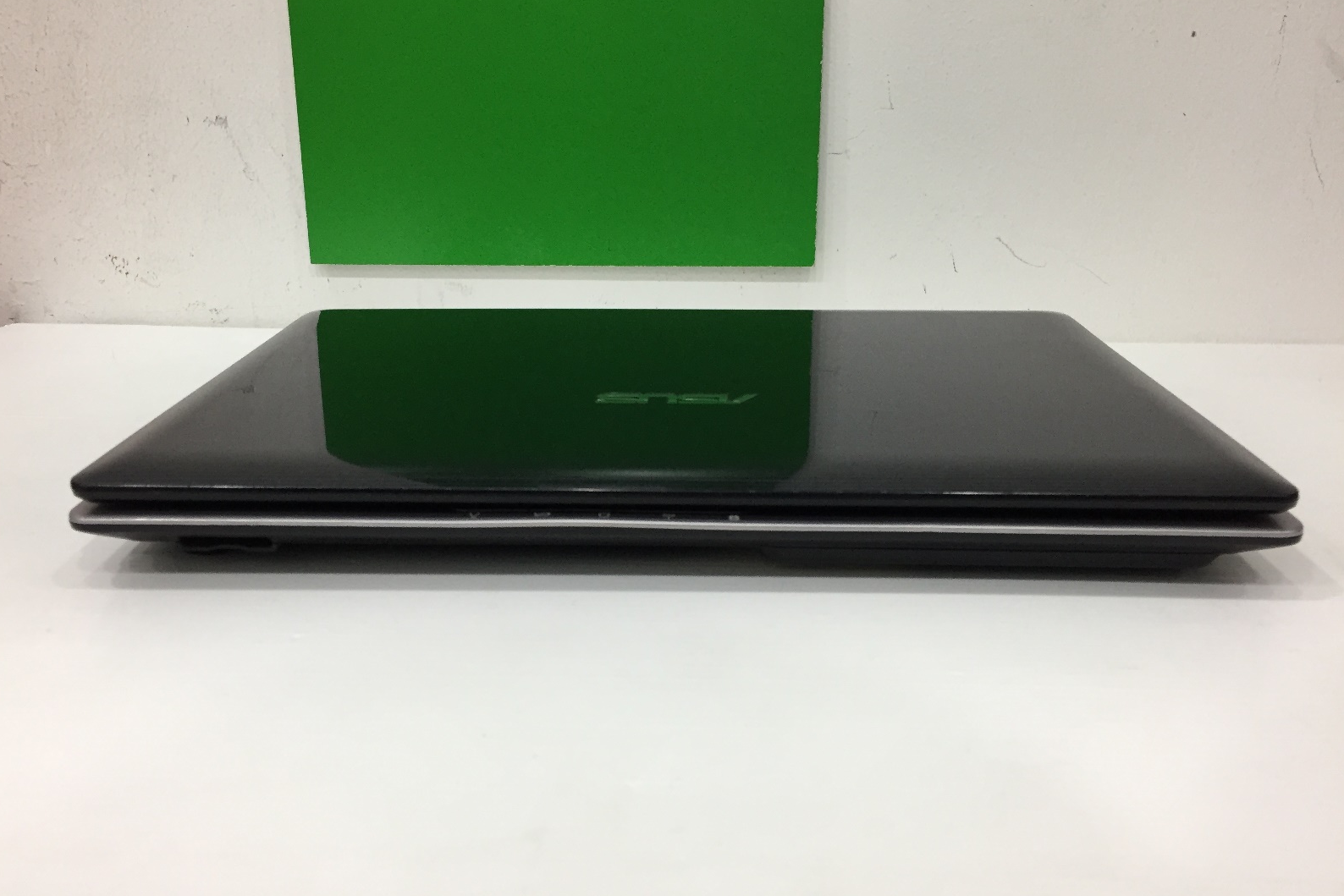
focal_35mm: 31
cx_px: 654
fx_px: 1157
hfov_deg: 60.3
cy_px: 393
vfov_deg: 42.3
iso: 80
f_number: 2.2
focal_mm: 4.15
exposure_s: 1/33
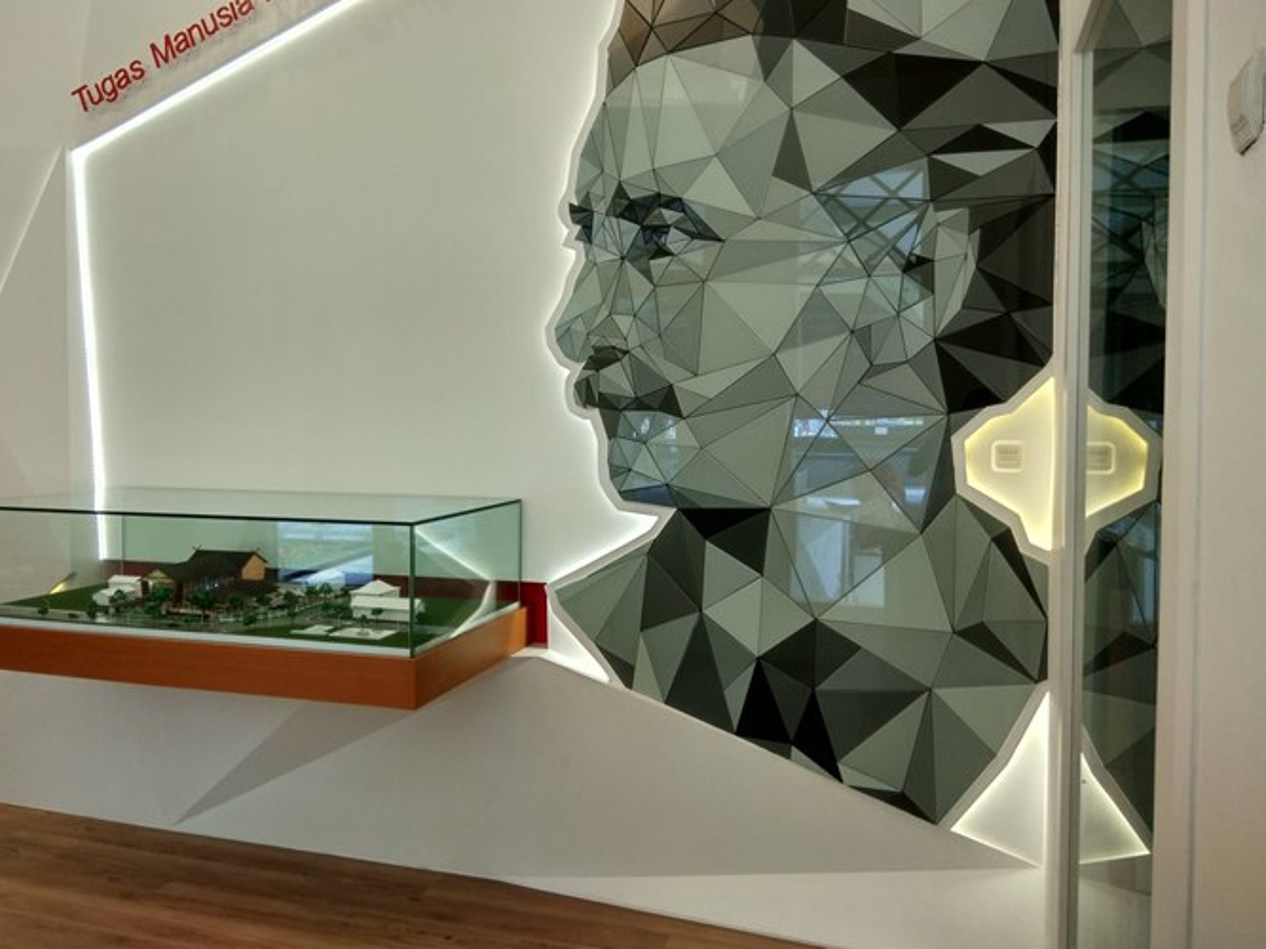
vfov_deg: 58.8
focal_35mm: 23
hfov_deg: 73.8
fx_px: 841
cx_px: 579
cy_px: 454
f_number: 2
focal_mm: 3.57
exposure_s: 1/33
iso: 200
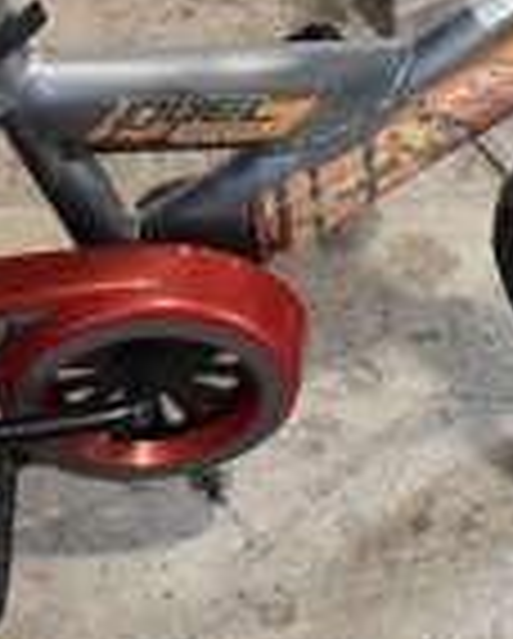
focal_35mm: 109
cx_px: 207
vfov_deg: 17.1
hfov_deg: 14.2
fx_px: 2064
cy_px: -32
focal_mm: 18
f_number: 3.5
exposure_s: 1/125
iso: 1250
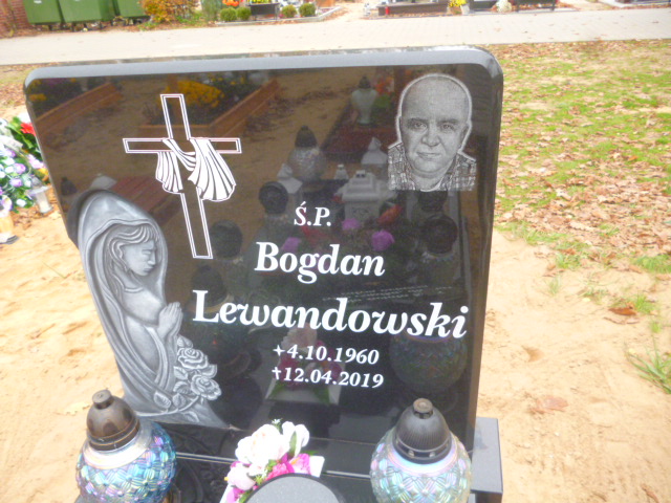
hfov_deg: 63.4
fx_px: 543
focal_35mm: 28
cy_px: 252
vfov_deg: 49.7
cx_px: 336
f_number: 3.1
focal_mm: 5
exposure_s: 1/60
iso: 320
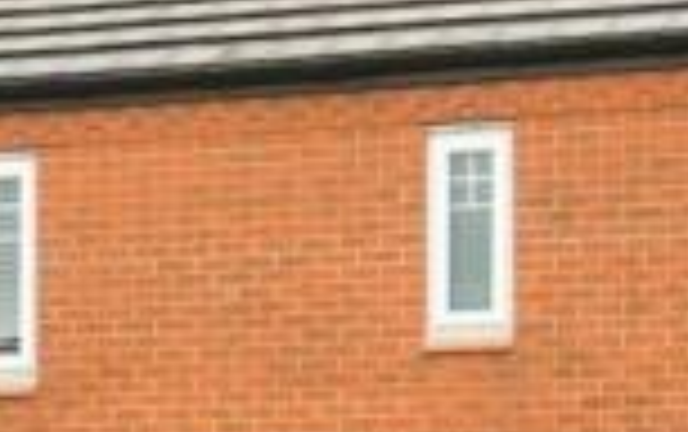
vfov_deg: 8.8
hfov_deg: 14.0
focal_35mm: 148
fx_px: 2778
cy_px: 538
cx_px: 587
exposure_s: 1/1000
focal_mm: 34
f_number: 7.1
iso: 2000
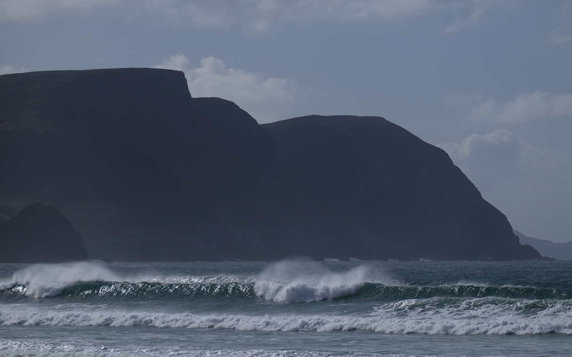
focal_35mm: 196
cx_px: 286
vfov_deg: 6.7
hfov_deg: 10.7
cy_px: 170
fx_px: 3055
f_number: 5.8
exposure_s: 1/7500
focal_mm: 127.9
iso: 400
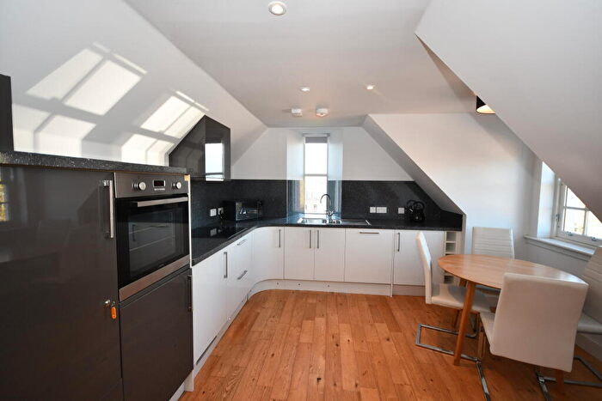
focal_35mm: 15
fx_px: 251
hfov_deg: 100.4
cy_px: 200
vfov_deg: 77.4
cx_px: 301
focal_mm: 10
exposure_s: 1/60
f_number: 4
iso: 360
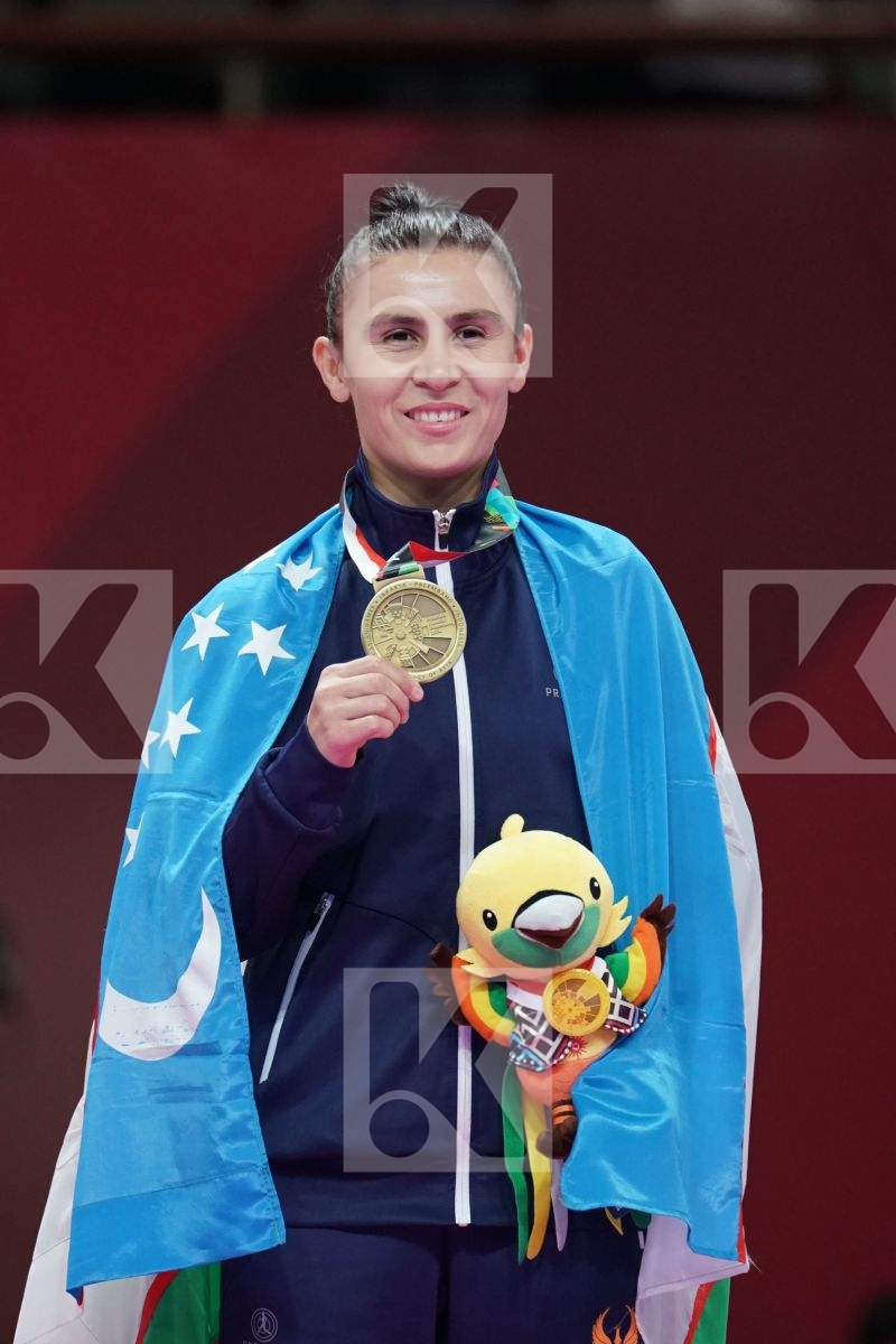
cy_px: 672
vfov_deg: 4.9
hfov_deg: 3.3
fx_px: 15679
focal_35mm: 420
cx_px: 448
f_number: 4
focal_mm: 280
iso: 3200
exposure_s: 1/500
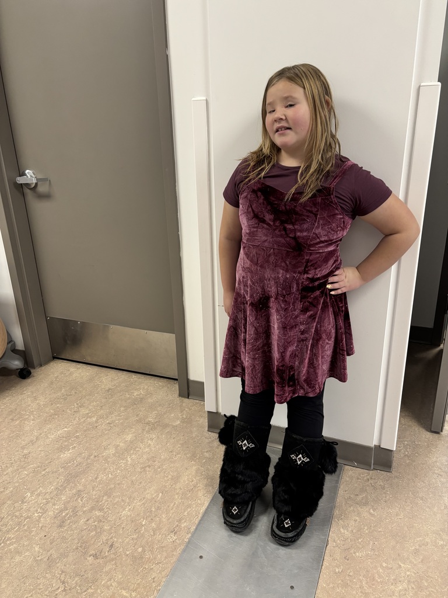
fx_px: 449
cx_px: 224
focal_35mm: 26
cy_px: 299
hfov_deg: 53.1
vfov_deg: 67.3
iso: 160
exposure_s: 1/60
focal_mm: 5.96
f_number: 1.6
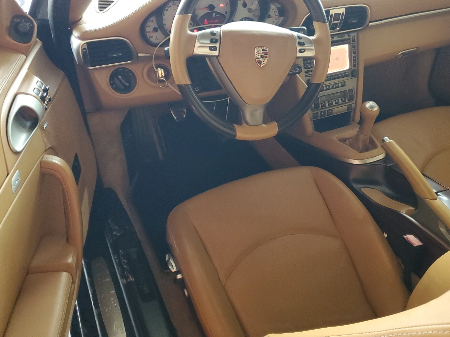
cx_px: 259
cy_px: 153
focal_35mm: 31
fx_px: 403
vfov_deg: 45.4
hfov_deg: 58.1
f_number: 1.5
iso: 330
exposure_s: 1/40
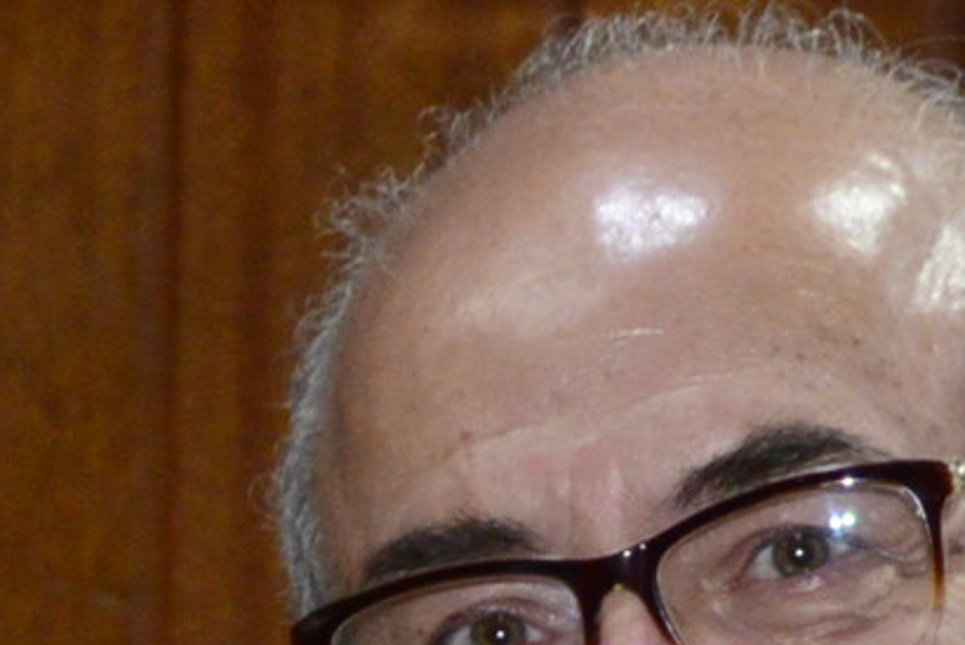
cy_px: 1930
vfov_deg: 3.0
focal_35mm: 455
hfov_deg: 4.5
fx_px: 12205
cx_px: 111
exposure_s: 1/125
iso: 2500
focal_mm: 62
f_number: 5
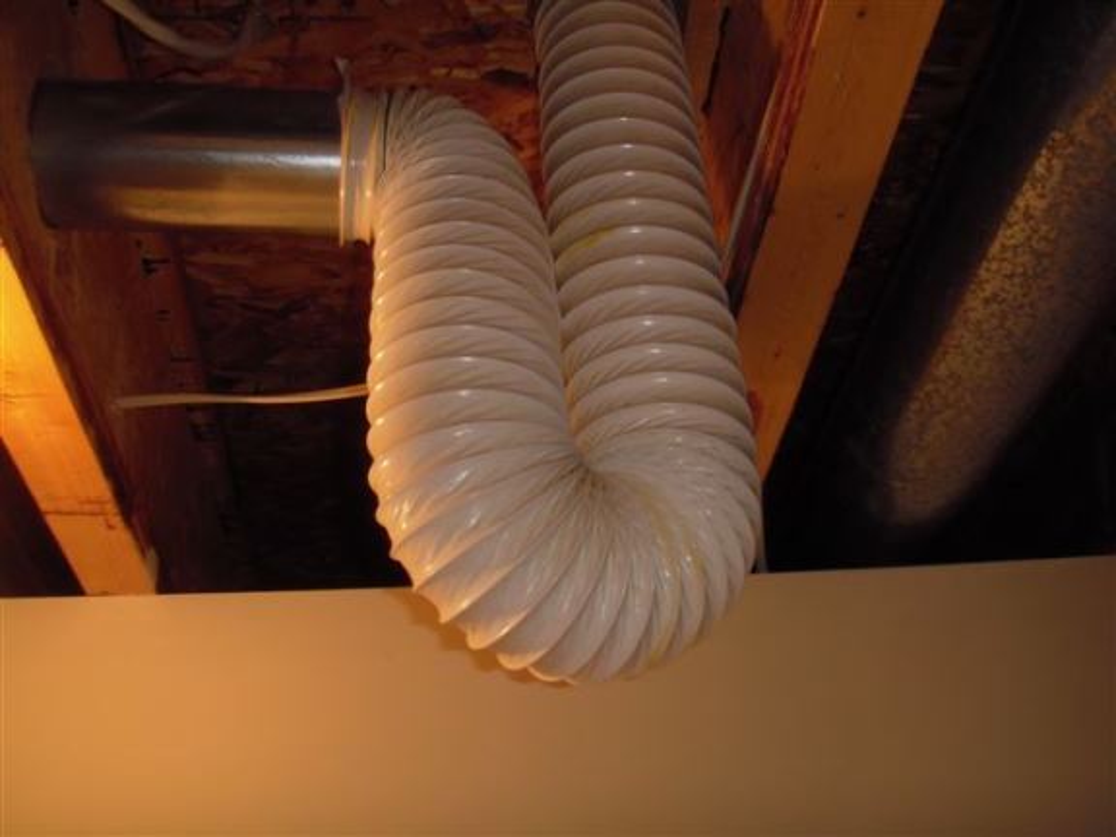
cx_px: 558
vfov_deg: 37.7
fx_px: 1225
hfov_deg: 49.0
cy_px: 418
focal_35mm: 38
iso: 125
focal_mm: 6.7
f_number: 3.5
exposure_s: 1/30
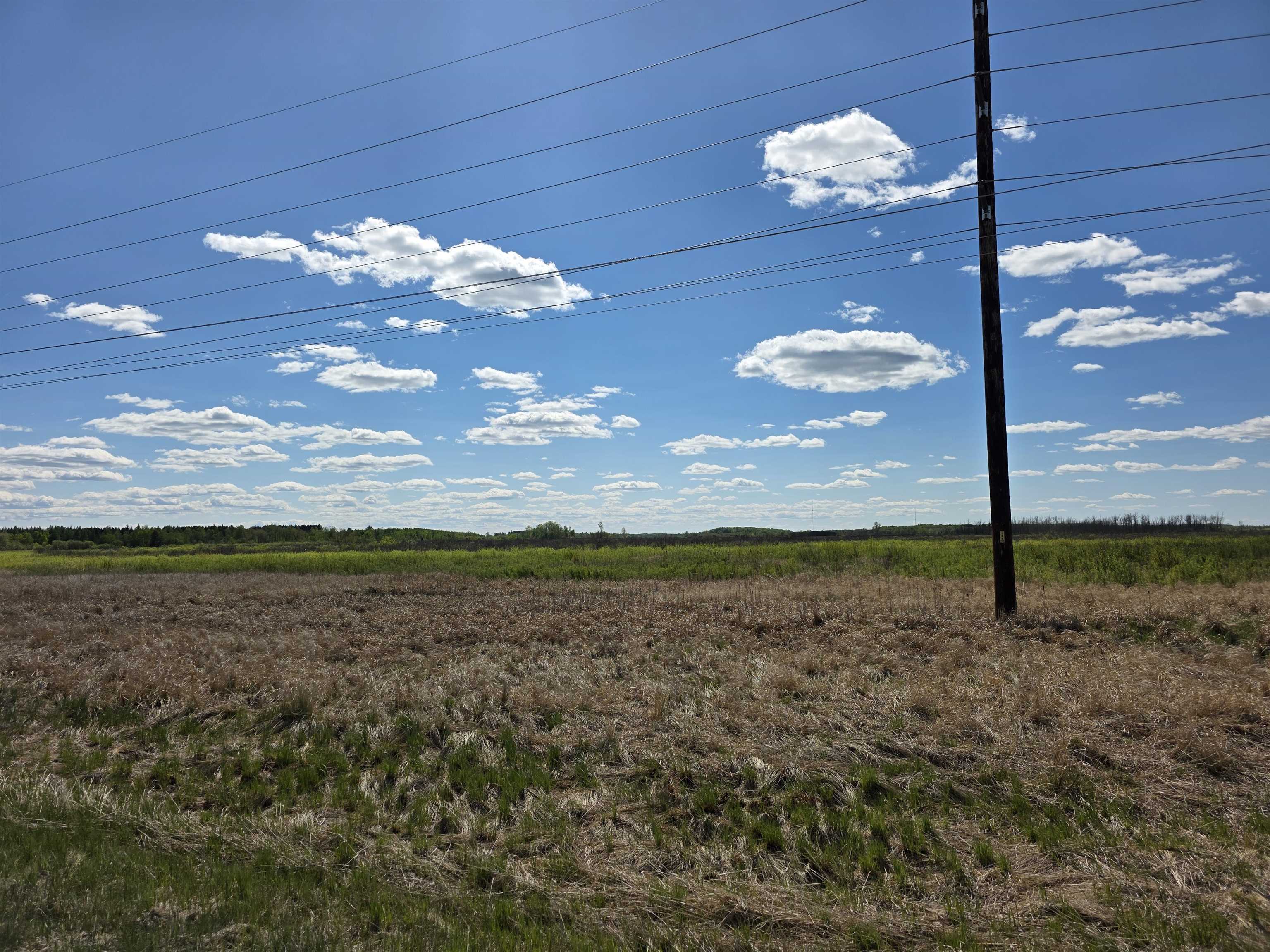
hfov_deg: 73.9
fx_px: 844
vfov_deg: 58.9
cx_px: 635
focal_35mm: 23
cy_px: 476
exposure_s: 1/7944
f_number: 1.7
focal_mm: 6.3
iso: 50
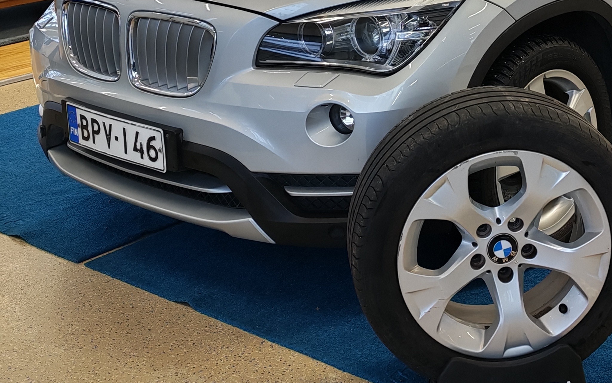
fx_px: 1201
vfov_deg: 17.6
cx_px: 468
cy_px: -4
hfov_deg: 28.1
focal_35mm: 72
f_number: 1.9
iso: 125
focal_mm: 6.12
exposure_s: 1/100
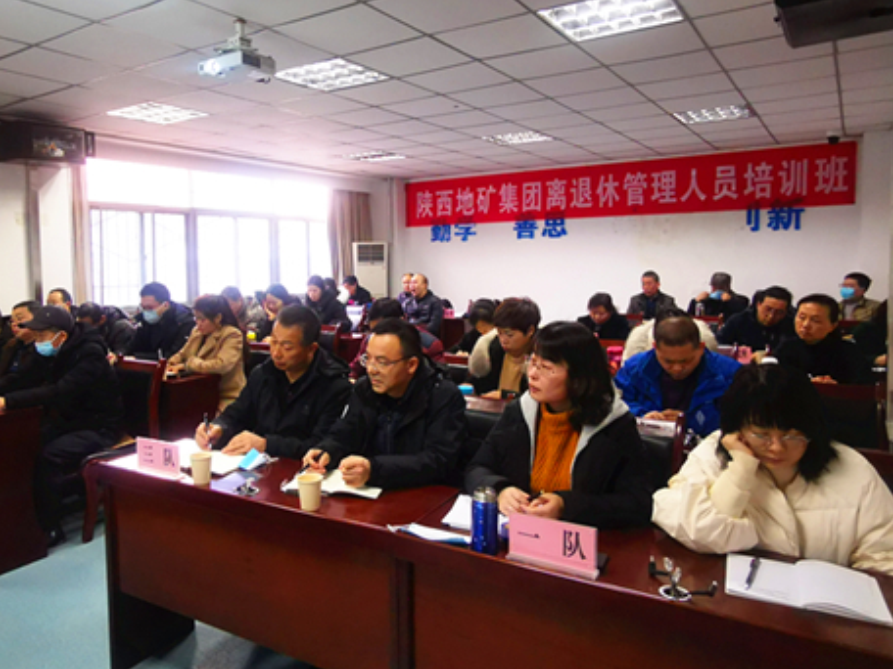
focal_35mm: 25
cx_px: 376
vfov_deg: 54.8
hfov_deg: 69.0
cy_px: 299
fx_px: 645
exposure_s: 1/33.3
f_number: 2.2
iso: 640
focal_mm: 2.35
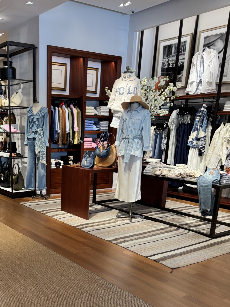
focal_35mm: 38
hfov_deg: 36.6
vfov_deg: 46.8
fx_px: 337
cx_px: 50
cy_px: 237
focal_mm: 6.76
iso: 125
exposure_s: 1/60
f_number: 1.78
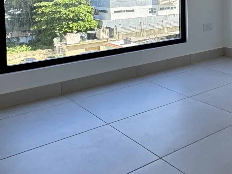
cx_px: 274
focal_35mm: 49
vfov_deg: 27.8
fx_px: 328
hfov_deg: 32.6
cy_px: -3
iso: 40
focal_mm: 2.22
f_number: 2.2
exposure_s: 1/407
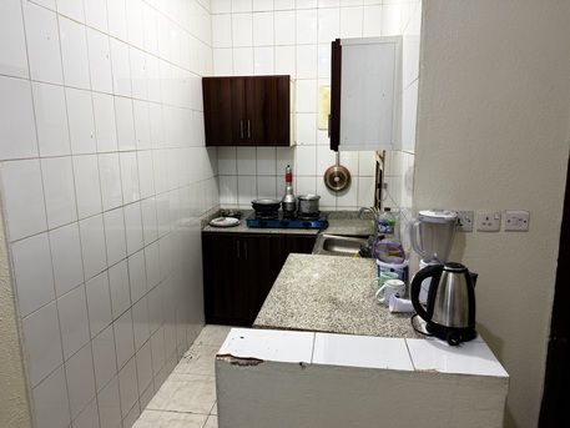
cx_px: 285
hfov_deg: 71.6
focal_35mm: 24
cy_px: 214
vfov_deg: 56.8
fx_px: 395
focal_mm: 6.76
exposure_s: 1/60
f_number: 1.78
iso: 200
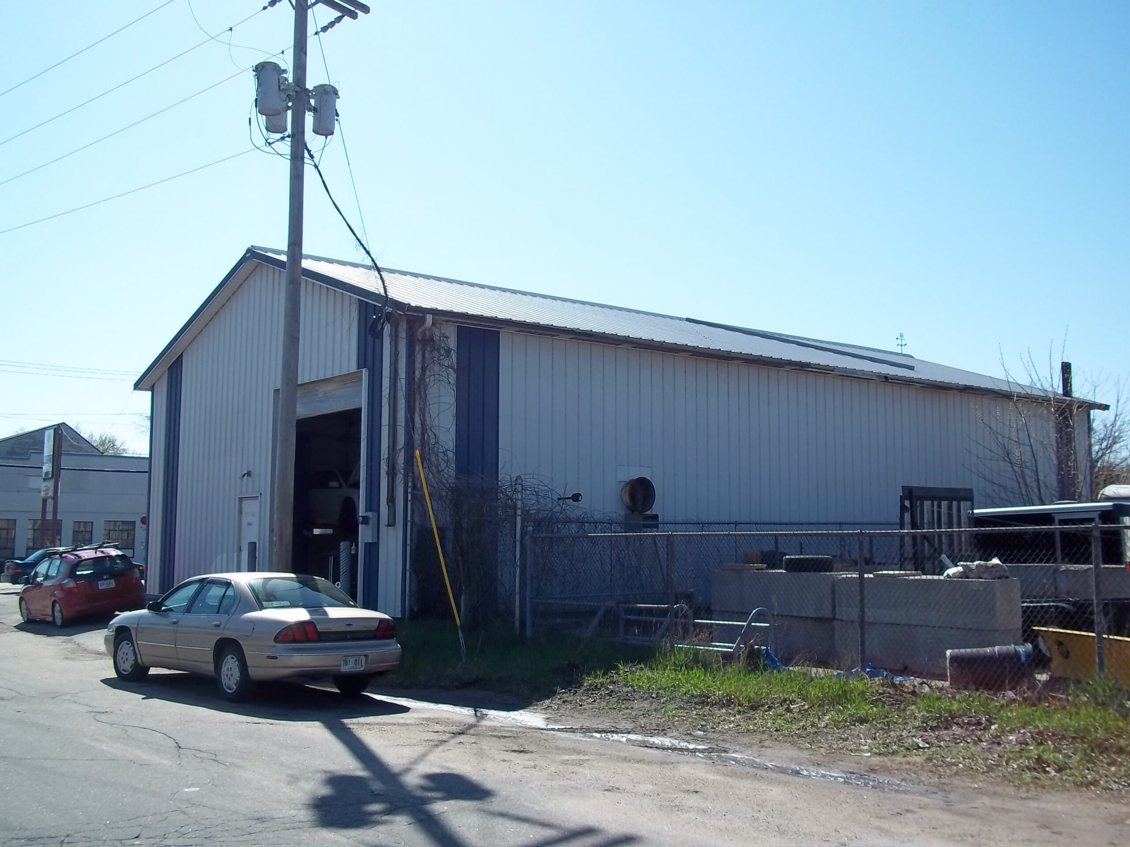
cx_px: 565
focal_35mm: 36
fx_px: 1175
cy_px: 424
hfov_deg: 51.4
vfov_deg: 39.7
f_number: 8
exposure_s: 1/200
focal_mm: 6.5
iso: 80
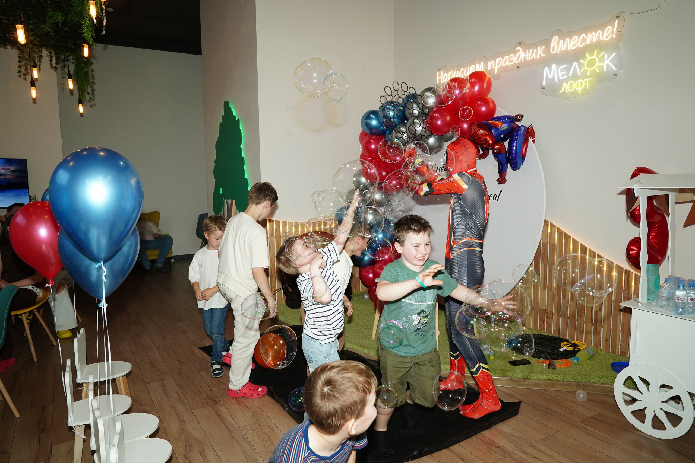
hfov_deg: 71.5
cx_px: 348
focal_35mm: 25
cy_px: 232
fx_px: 483
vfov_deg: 51.3
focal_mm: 25
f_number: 6.3
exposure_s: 1/200
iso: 2000
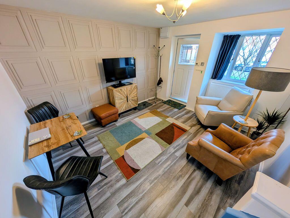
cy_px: 109
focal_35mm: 12
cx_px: 145
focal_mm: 2.02
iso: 53
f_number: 1.7
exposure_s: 1/57.1
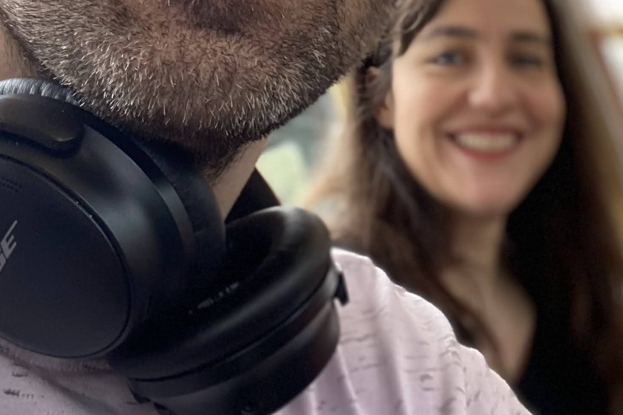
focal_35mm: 66
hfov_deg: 30.1
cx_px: 448
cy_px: -126
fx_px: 1142
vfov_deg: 19.1
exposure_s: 1/80
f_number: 2.2
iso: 100
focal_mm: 2.71
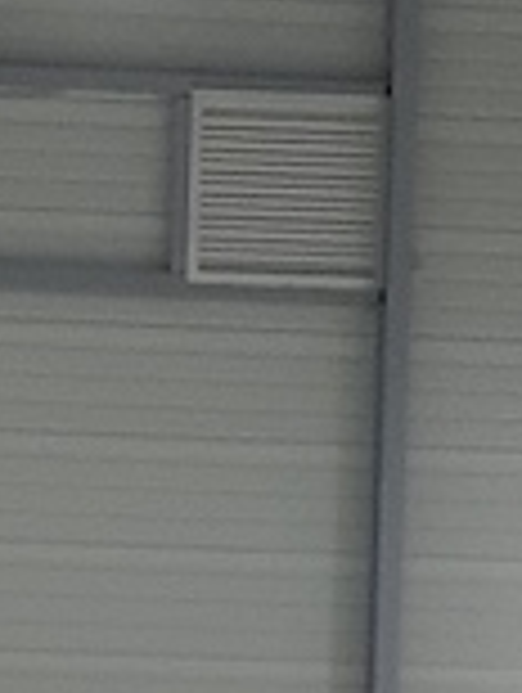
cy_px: 1820
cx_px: 158
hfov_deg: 4.1
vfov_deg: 5.3
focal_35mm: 360
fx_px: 7218
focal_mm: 6
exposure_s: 1/30
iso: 125
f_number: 2.4
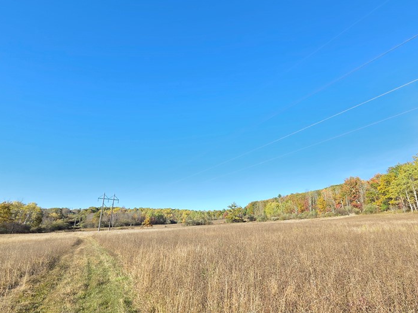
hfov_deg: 84.3
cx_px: 235
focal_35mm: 19
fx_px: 229
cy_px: 168
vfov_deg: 68.5
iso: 50
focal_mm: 2.2
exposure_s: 1/673
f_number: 2.2
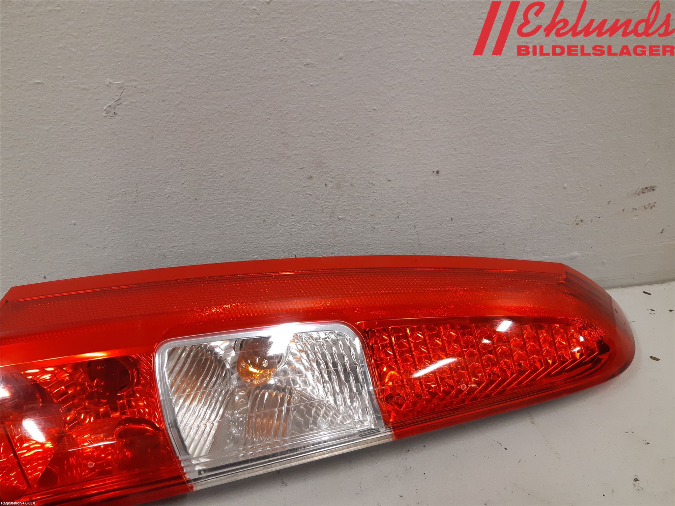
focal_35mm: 26
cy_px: 253
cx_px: 338
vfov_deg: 53.1
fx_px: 507
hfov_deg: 67.3
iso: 125
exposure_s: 1/50
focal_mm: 3.93
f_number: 1.7
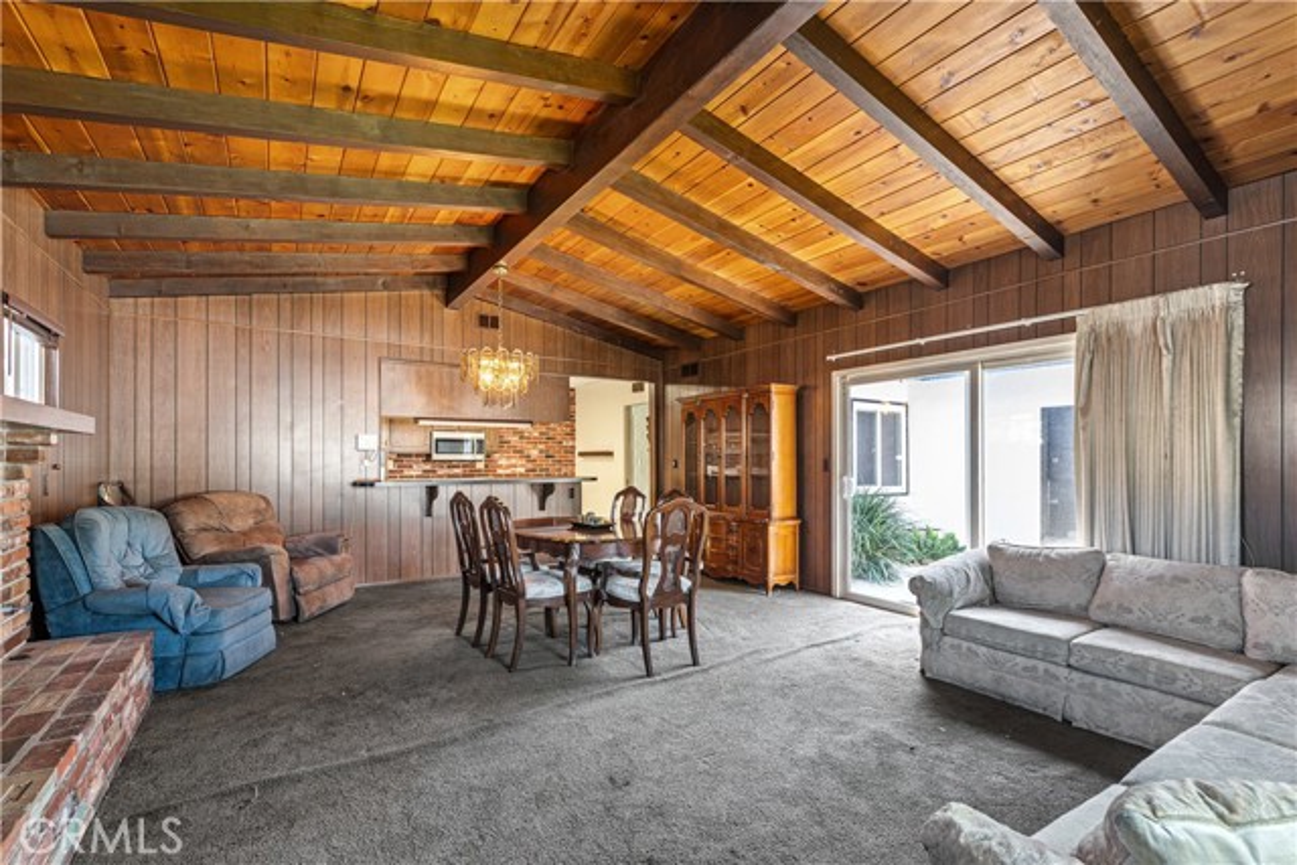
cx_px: 648
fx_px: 541
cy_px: 432
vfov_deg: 77.4
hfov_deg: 100.4
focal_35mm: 15
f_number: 5
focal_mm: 10
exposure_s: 1.6
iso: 80
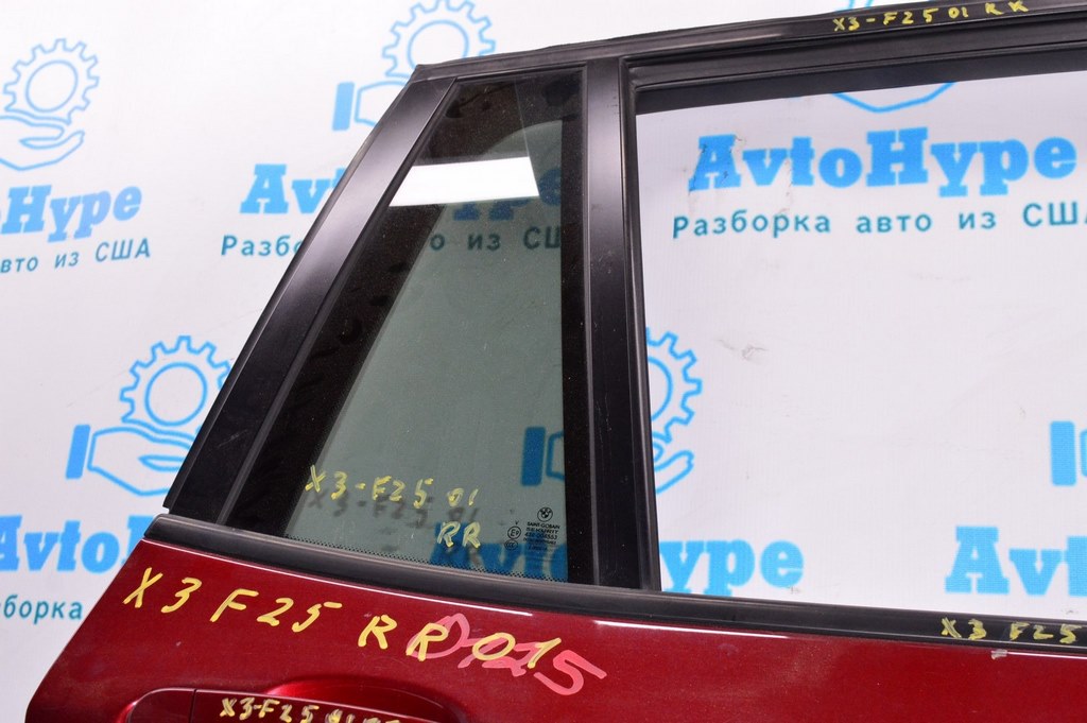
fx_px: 1539
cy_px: 362
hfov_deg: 38.9
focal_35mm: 51
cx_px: 544
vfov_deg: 26.4
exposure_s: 1/200
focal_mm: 34
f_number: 8
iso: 1600
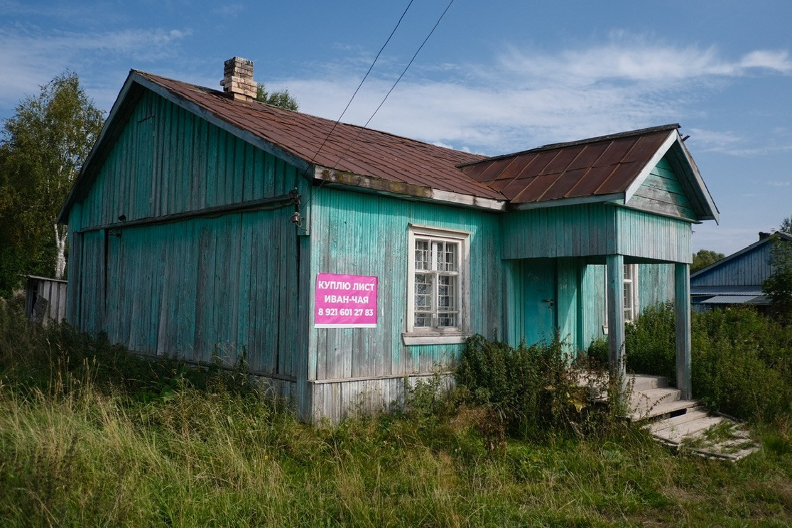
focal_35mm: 31
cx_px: 402
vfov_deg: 42.3
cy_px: 253
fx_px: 682
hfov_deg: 60.3
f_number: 2
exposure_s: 1/10000
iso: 320
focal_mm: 18
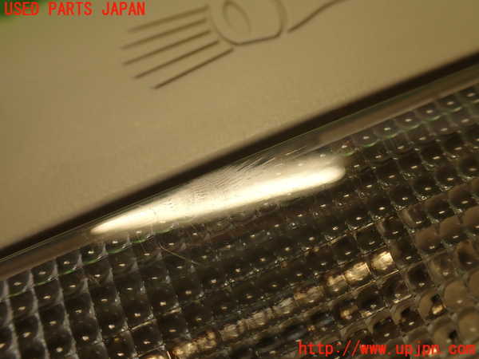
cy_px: 180
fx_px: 443
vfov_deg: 44.2
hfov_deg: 56.8
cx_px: 240
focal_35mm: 32
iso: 160
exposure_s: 1/60
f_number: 2.4
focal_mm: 5.79
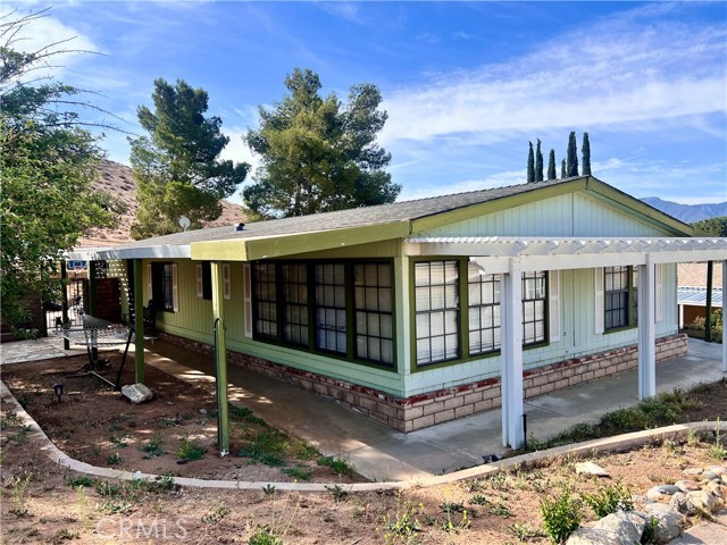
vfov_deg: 53.1
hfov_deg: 67.3
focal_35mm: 26
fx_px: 546
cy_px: 272
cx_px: 364
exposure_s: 1/3356
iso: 50
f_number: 1.5
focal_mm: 5.7
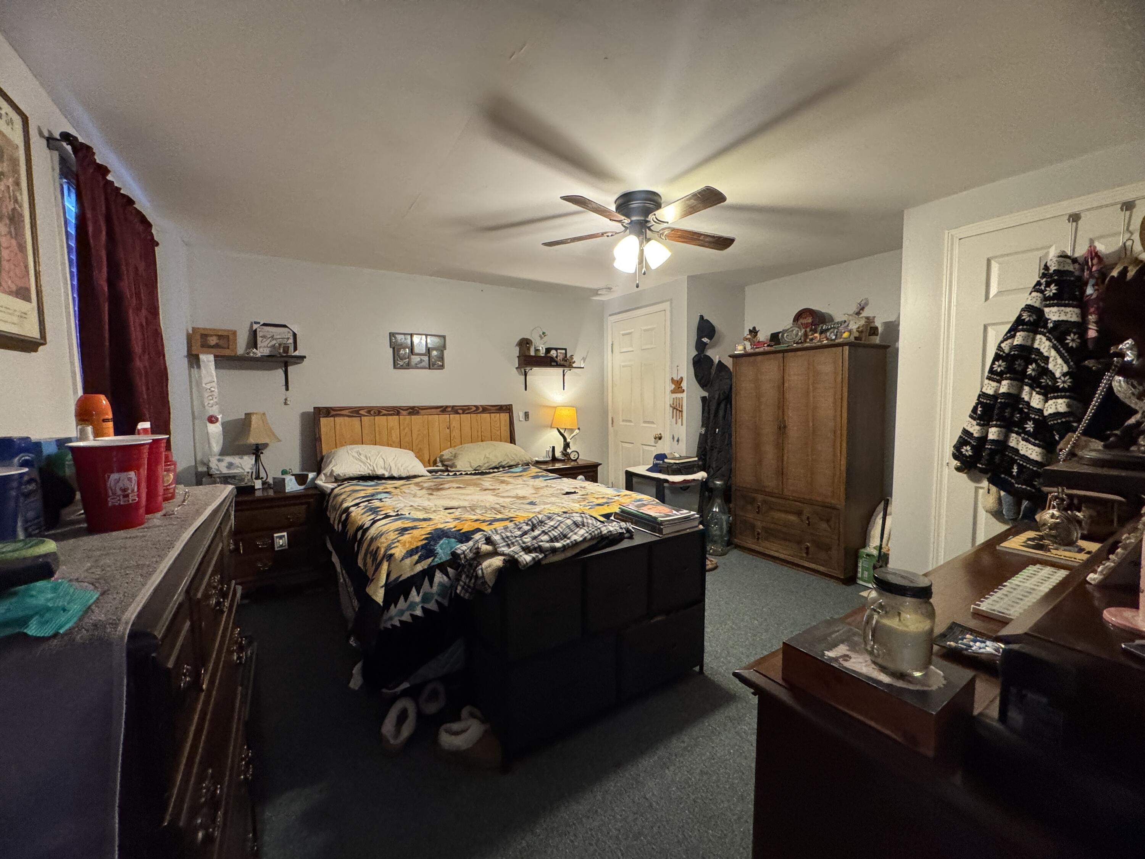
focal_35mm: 14
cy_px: 430
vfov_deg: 85.7
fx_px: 463
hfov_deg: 102.1
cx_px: 572
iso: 500
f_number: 2.2
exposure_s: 1/60
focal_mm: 2.22
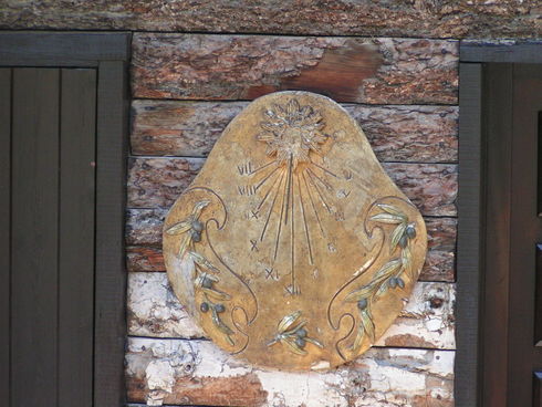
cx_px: 271
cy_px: 204
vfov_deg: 7.9
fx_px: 2945
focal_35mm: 188
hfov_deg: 10.5
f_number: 3.5
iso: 160
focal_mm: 28.8
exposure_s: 1/200
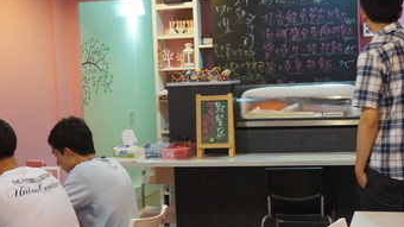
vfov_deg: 17.7
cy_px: 144
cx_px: 189
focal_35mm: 68
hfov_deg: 31.0
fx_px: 728
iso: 3200
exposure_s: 1/125
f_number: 4
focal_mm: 23
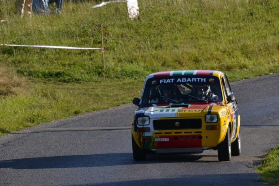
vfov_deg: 2.0
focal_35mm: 671
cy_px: 120
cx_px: 162
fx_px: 5196
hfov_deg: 3.1
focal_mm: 300
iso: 400
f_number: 6
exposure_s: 1/1250
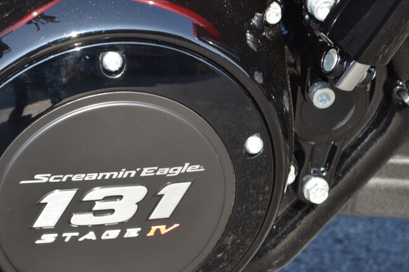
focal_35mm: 149
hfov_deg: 13.7
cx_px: 100
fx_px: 1691
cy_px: 168
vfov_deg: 9.2
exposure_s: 1/125
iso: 160
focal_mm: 55
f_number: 5.6
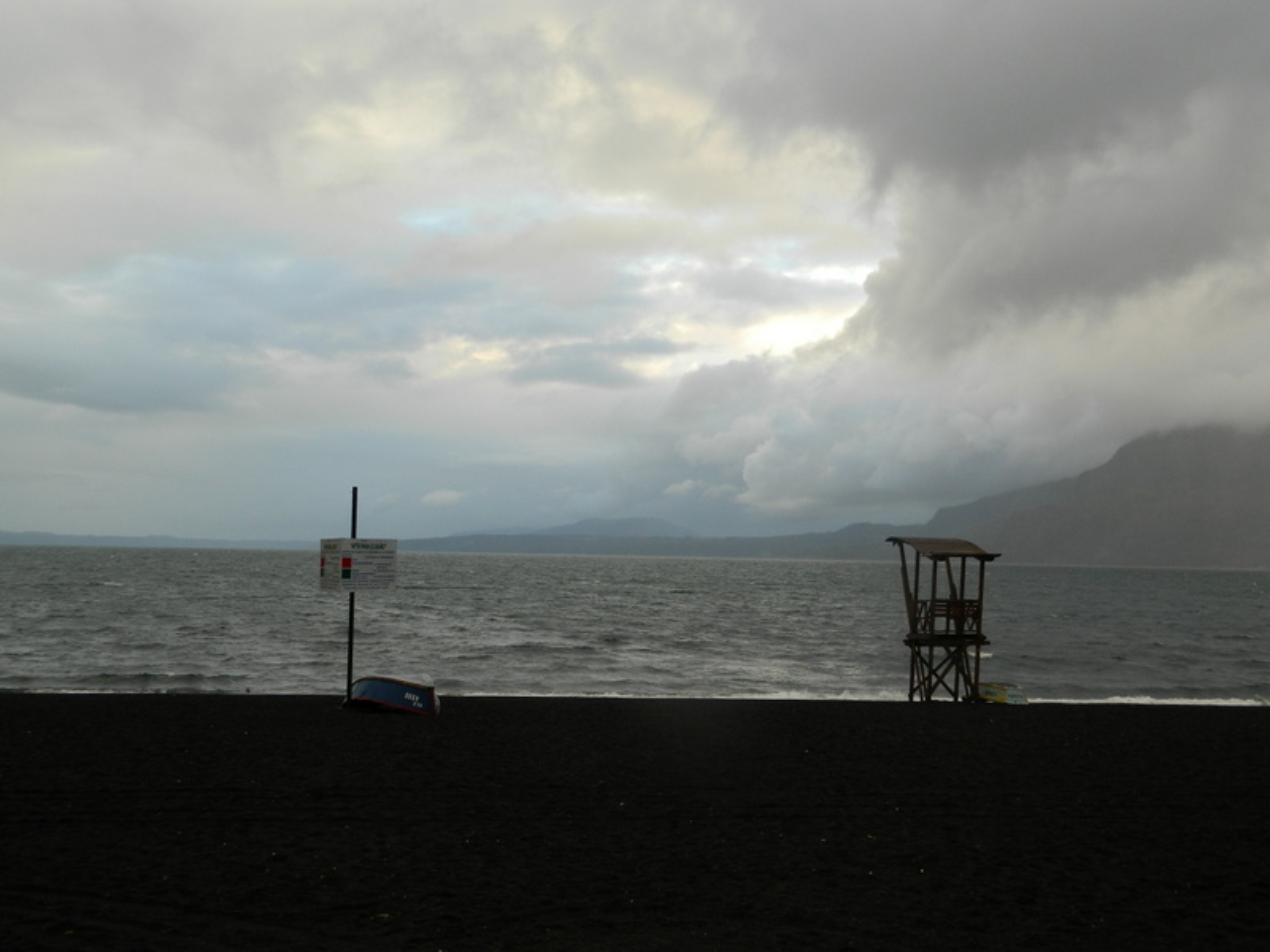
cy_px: 476
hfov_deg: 45.8
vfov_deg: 35.1
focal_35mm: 41
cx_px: 635
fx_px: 1504
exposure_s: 1/125
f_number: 3.5
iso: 80
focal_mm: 7.3
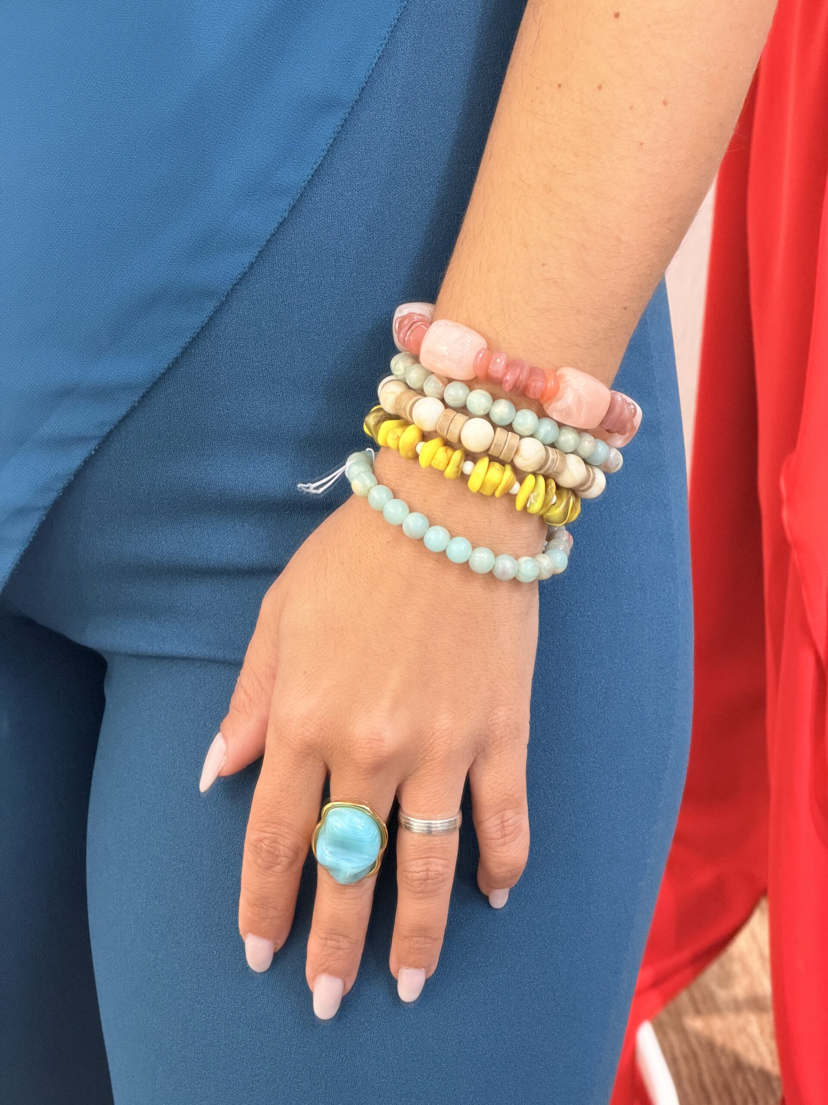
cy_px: 552
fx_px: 3189
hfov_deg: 14.8
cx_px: 414
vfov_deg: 19.6
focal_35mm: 100
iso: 320
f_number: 2.8
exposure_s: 1/50
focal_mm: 16.89
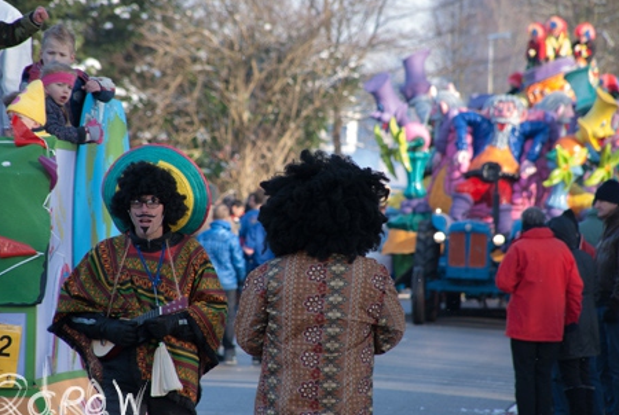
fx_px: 5737
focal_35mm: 333
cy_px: 205
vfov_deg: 4.1
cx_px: 325
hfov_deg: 6.2
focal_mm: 200
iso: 400
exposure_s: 1/250
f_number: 6.3
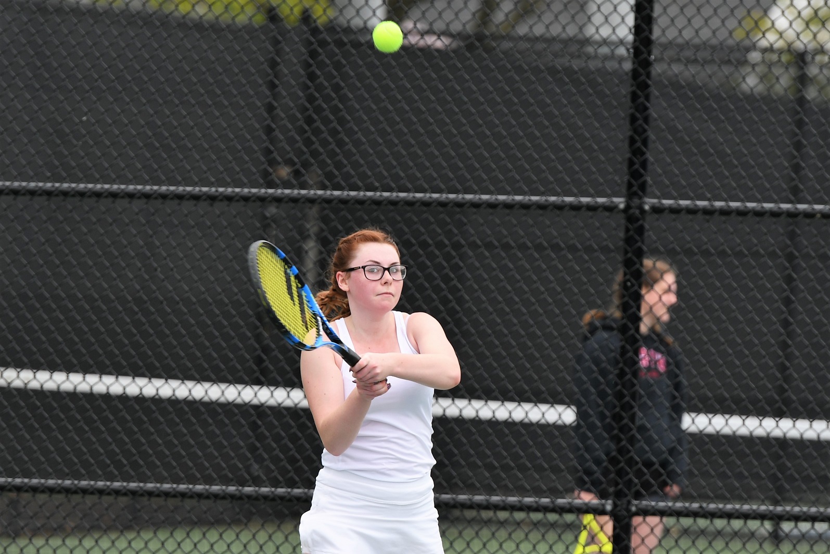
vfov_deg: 4.6
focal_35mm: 300
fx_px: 6917
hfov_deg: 6.9
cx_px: 415
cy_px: 277
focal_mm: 200
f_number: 4.5
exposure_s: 1/1000
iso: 180
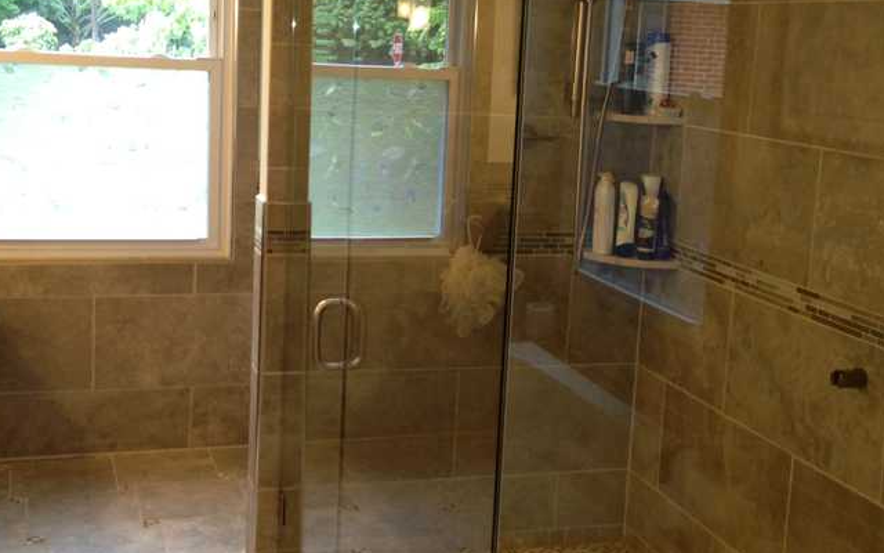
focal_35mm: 58
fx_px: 1397
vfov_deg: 22.4
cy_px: 254
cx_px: 459
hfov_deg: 35.1
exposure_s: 1/20
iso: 80
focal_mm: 4.28
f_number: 2.4
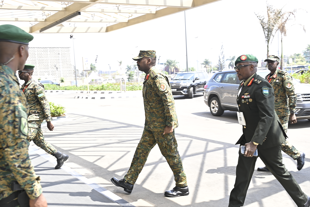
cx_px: 155
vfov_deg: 36.9
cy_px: 104
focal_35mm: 36
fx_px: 310
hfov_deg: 53.1
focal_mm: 24
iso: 100
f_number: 4.5
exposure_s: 1/100
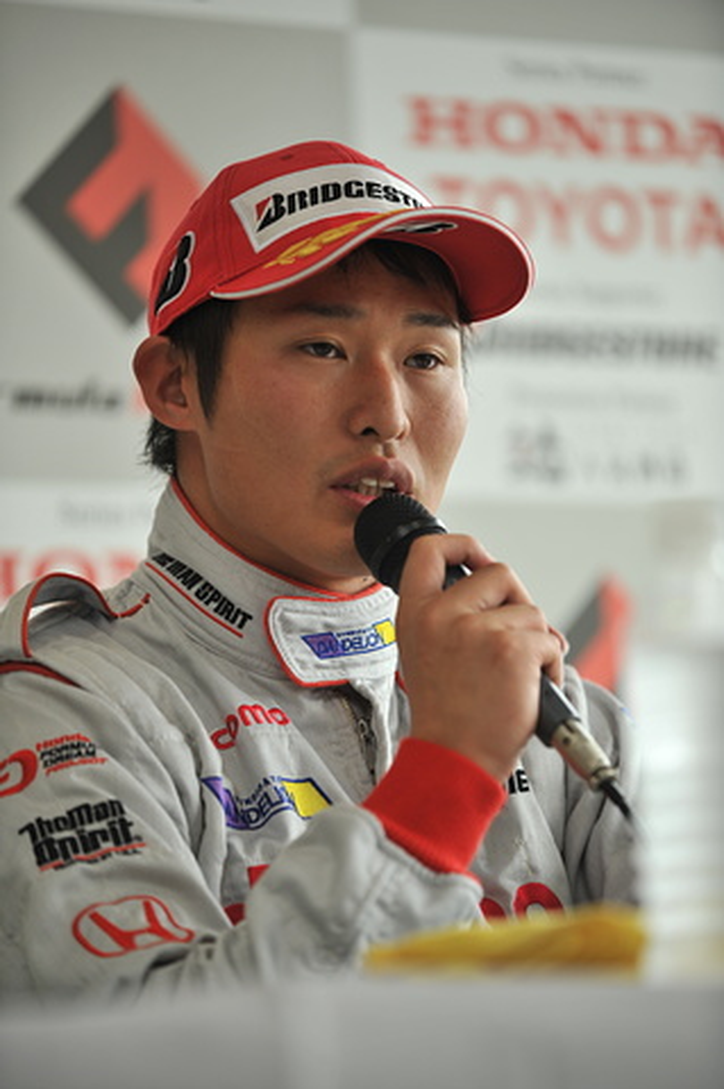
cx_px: 362
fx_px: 4686
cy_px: 544
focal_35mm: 155
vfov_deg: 13.3
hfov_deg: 8.8
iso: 200
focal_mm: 155
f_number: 2.8
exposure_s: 1/320
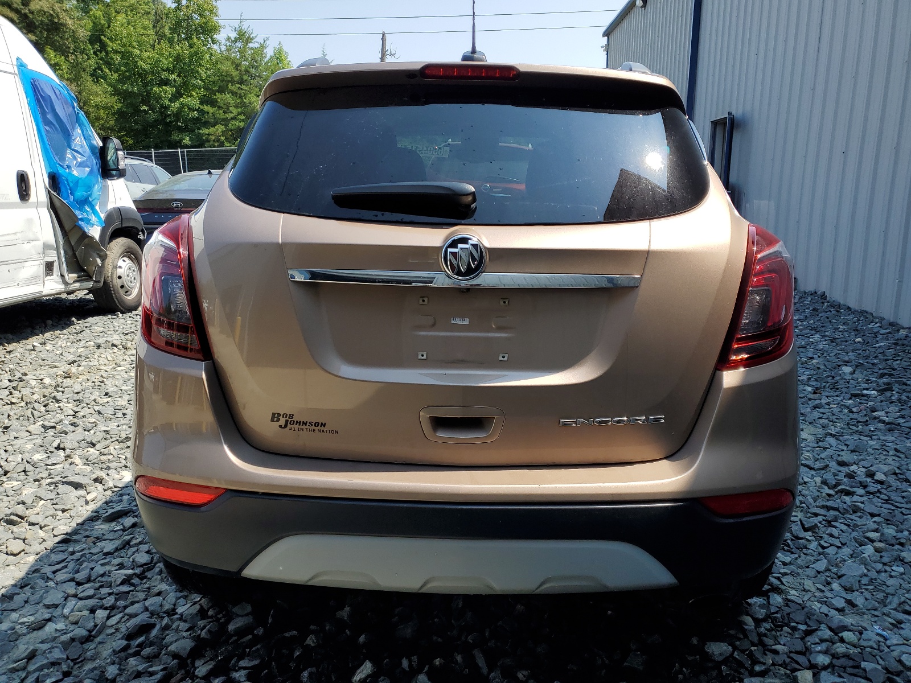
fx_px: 684
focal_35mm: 26
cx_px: 456
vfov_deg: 53.1
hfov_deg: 67.3
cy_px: 342
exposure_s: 1/2000
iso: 50
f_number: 1.5
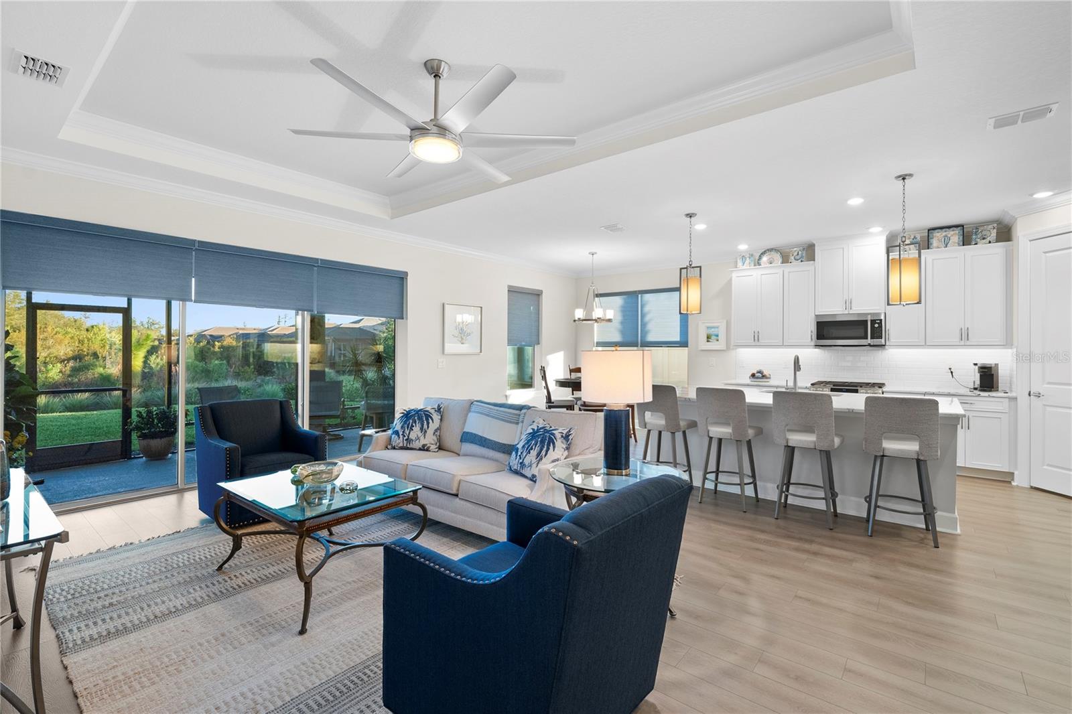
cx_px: 536
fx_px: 476
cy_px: 357
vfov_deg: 73.7
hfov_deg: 96.7
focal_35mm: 16
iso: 640
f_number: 7.1
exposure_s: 1/8
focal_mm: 16
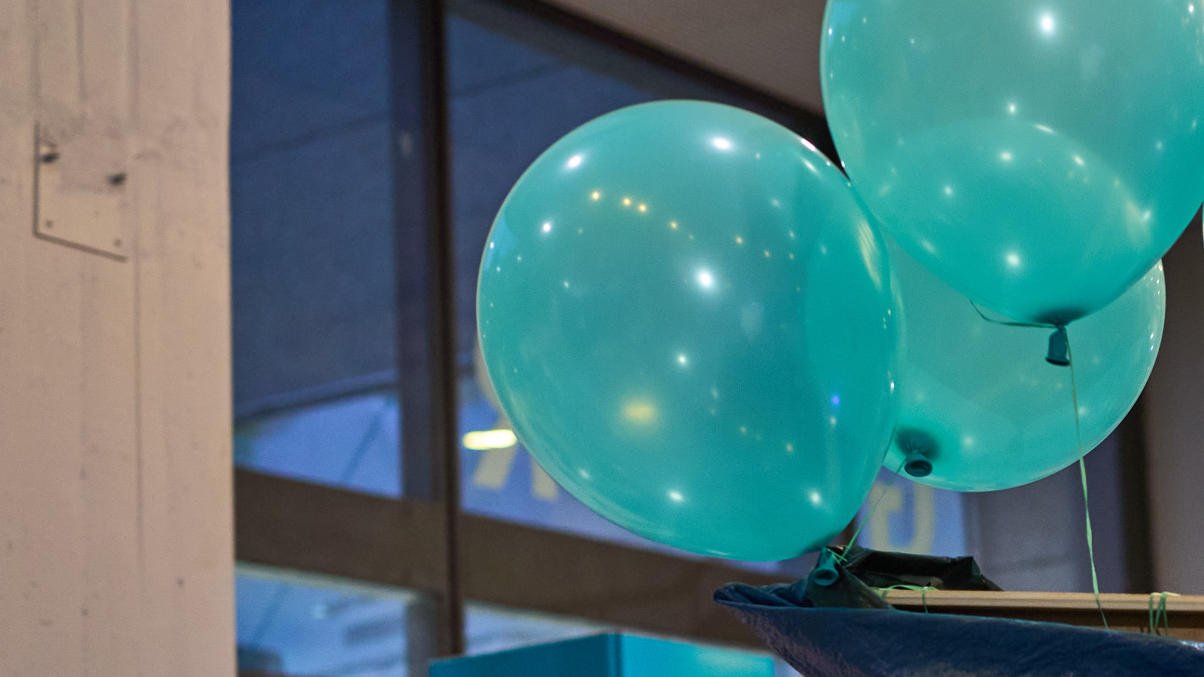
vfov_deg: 12.6
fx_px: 3032
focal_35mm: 95
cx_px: 1248
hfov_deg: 21.5
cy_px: 676
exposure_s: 1/125
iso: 1000
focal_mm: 35
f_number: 2.8
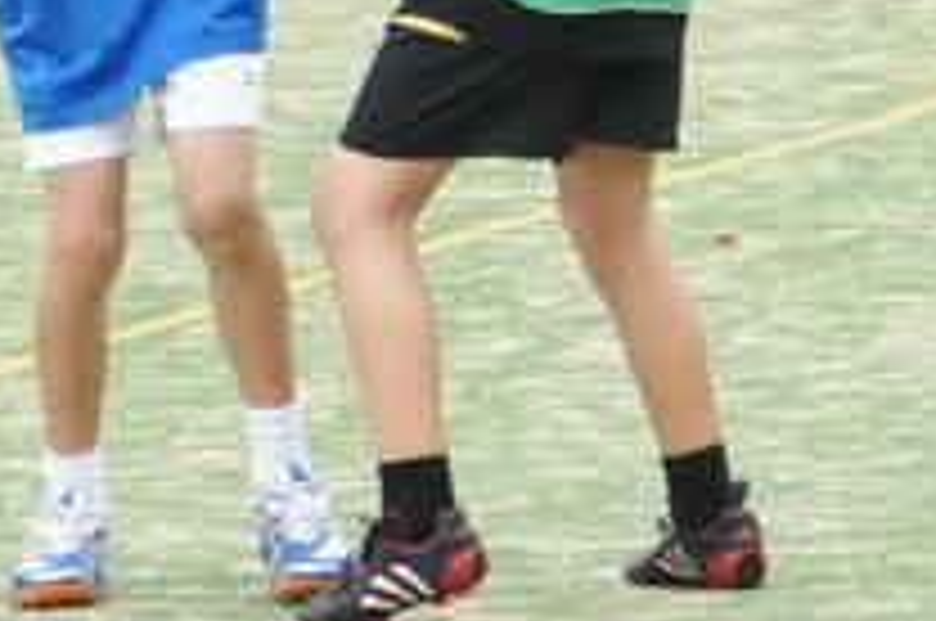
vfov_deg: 2.3
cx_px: 2002
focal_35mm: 607
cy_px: -457
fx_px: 15757
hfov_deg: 3.4
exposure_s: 1/400
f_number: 4
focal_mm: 70
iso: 200
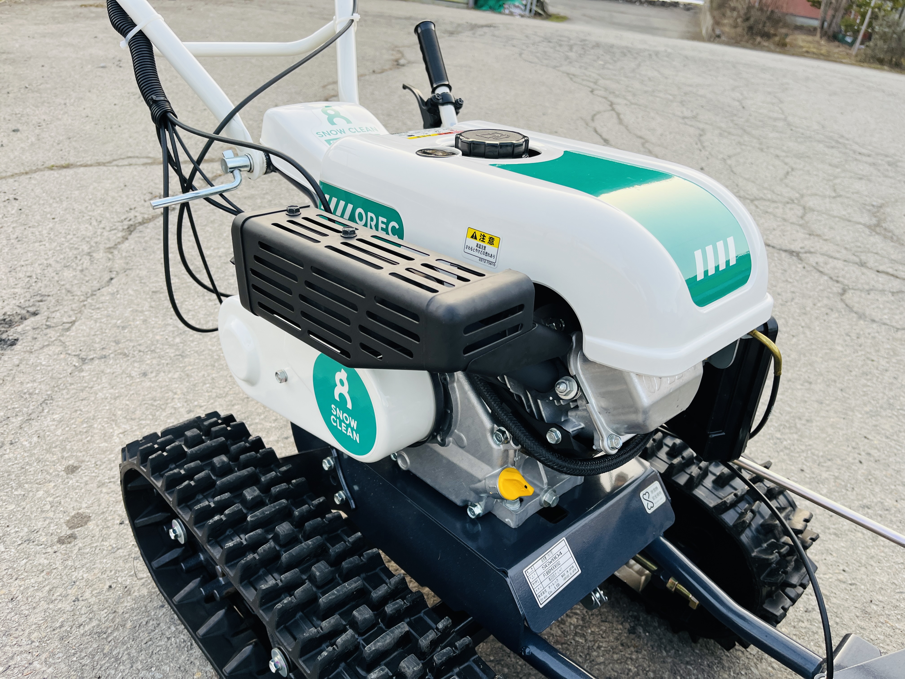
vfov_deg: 53.1
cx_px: 452
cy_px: 340
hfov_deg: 67.3
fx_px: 680
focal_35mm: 26
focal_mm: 5.1
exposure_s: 1/369
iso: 50
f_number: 1.6
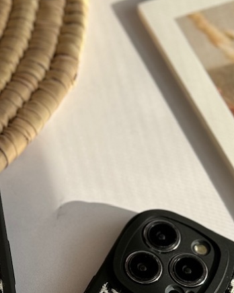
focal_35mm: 138
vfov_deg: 13.9
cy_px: 228
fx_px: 1195
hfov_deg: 10.9
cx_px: -76
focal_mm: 6.86
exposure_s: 1/645
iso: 64
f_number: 1.78
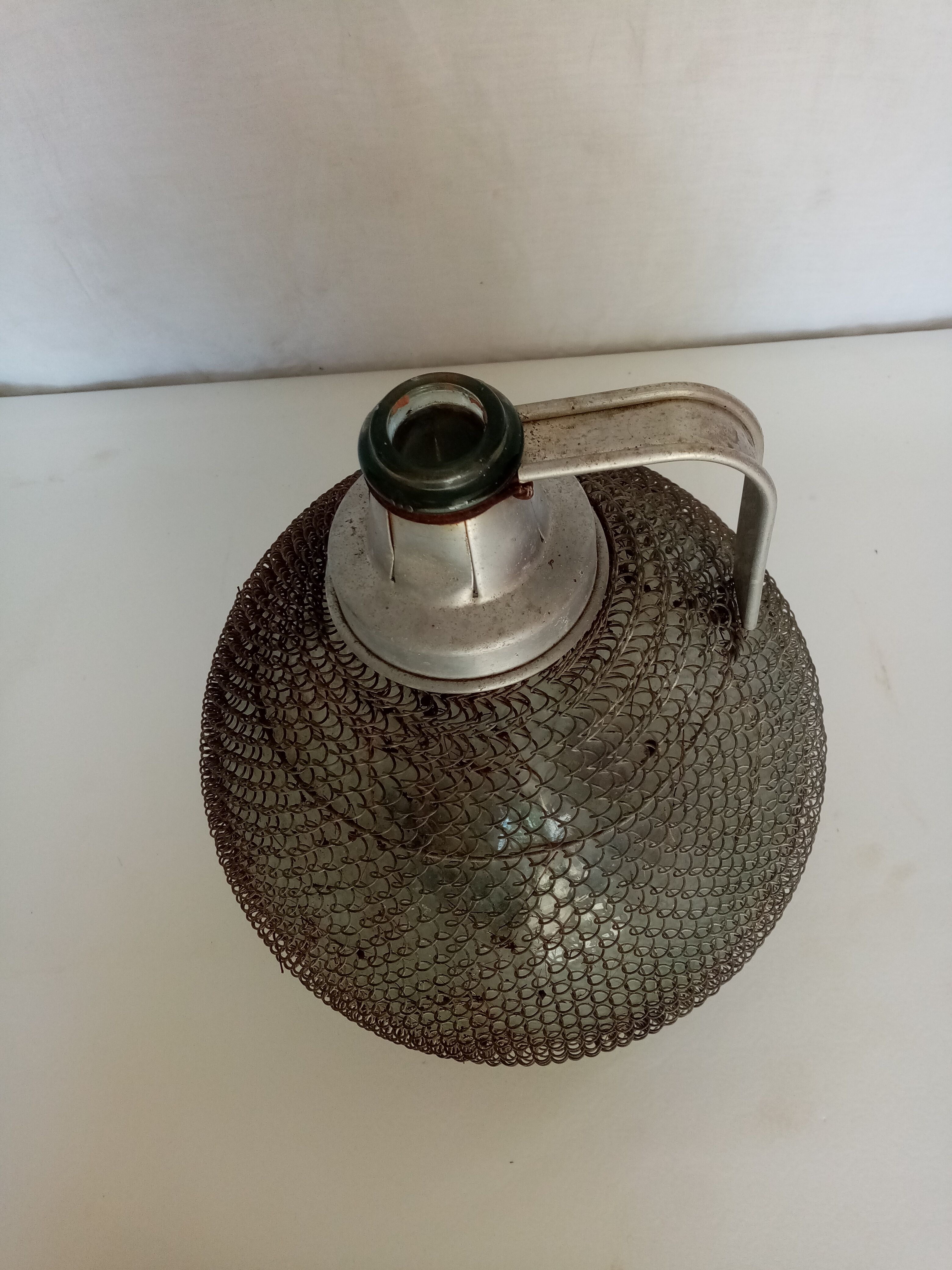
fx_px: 953
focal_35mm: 26
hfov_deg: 53.1
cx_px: 476
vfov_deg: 67.3
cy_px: 635
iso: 139
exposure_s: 1/100
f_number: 1.8
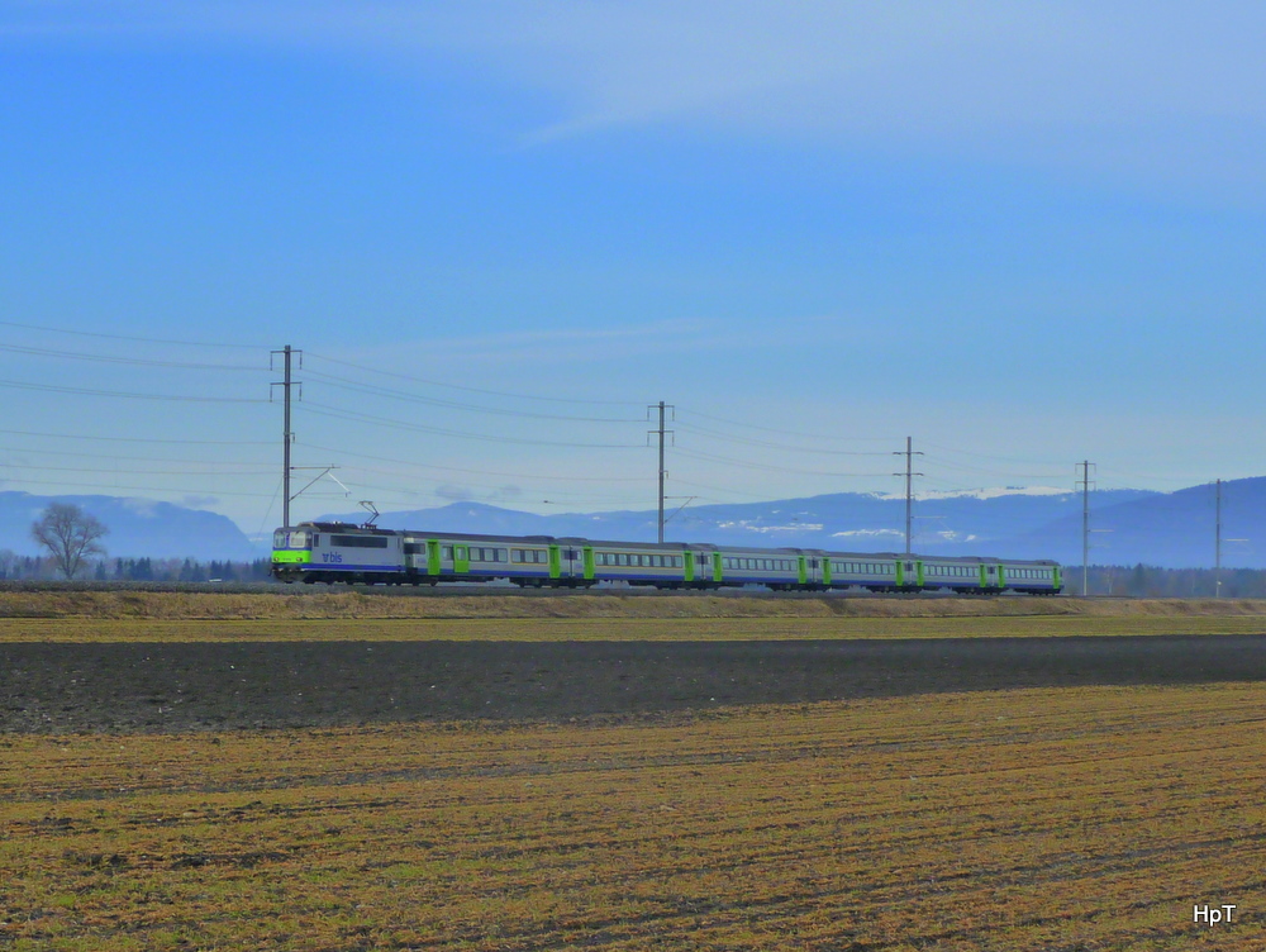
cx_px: 633
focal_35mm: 55
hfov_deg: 34.9
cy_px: 476
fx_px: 2013
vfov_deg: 26.6
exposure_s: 1/640
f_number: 4.3
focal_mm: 9.3
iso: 160
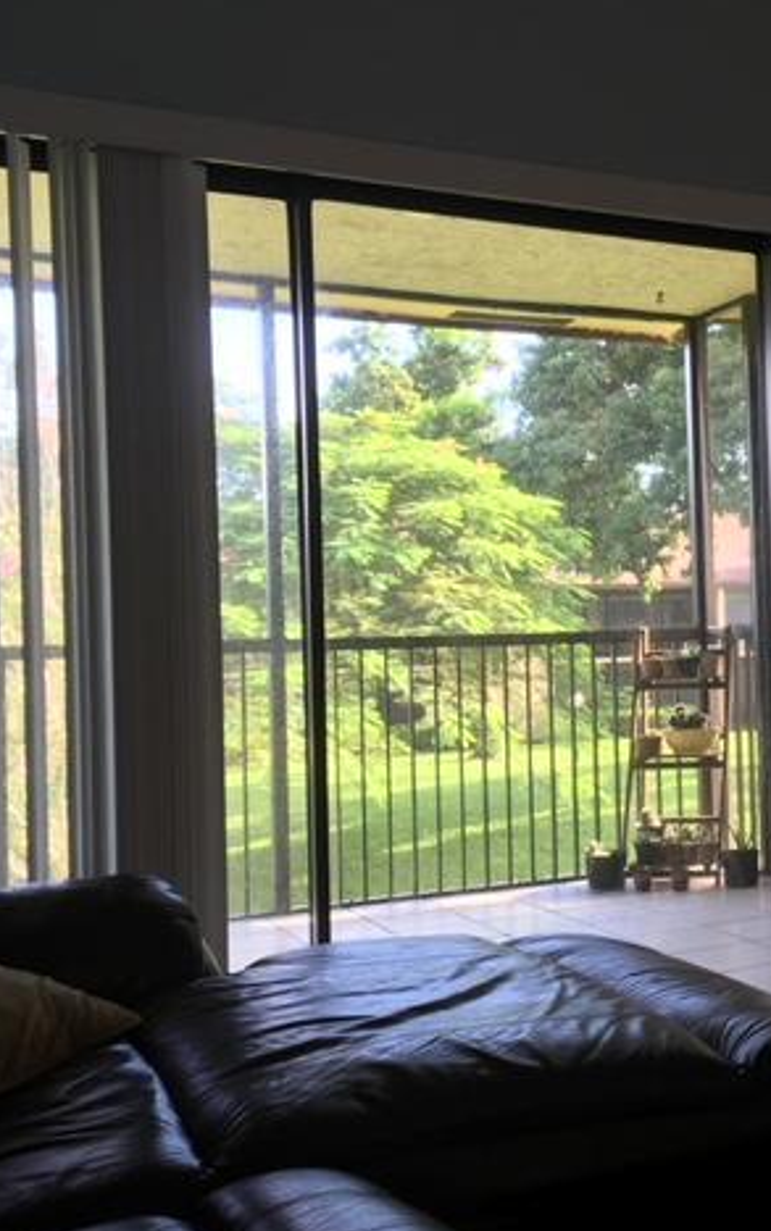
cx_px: 687
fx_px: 1410
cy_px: 618
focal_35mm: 42
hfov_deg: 29.4
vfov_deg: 47.2
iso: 25
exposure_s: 1/40
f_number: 2.2
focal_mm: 4.15
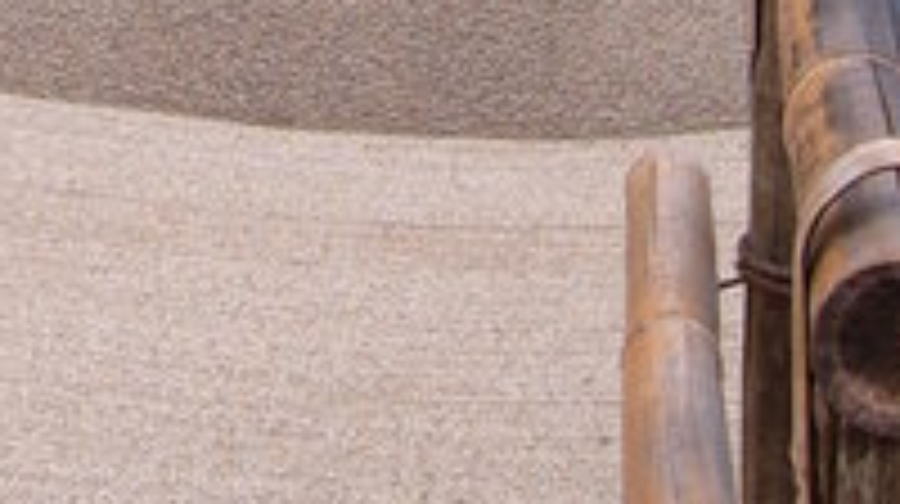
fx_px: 3075
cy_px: -544
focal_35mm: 129
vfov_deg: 8.8
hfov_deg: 16.6
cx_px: 284
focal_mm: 6.2
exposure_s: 1/125
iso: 63
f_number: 6
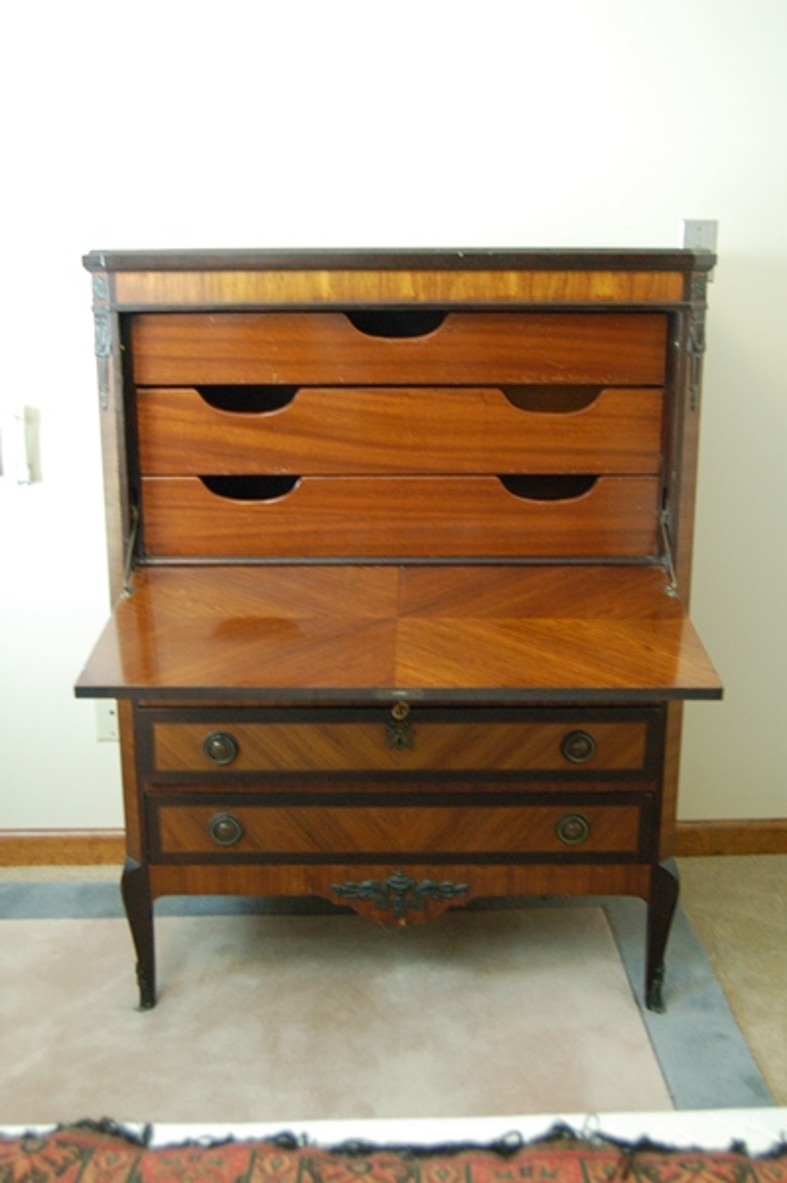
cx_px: 394
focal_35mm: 39
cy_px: 592
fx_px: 1281
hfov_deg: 34.2
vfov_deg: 49.6
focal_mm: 26
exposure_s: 1/13
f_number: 4
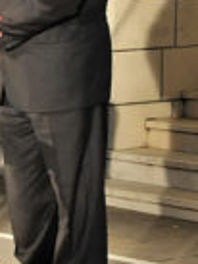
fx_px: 1835
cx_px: -106
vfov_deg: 8.2
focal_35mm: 241
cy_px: 66
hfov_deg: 6.1
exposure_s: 1/50
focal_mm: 46
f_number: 4.5
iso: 2000
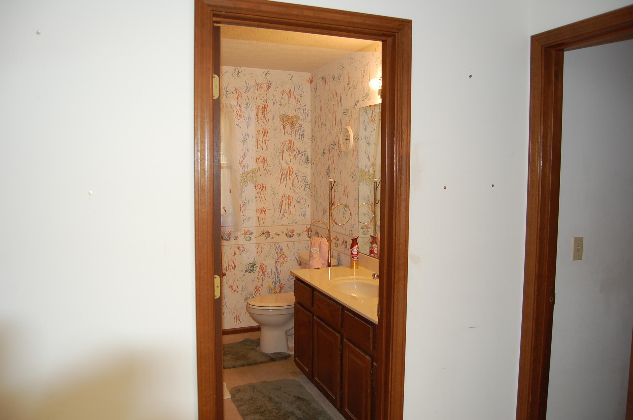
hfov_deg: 67.5
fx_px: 474
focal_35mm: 27
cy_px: 210
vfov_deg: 47.8
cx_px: 316
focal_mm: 18
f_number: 3.5
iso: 400
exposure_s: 1/60
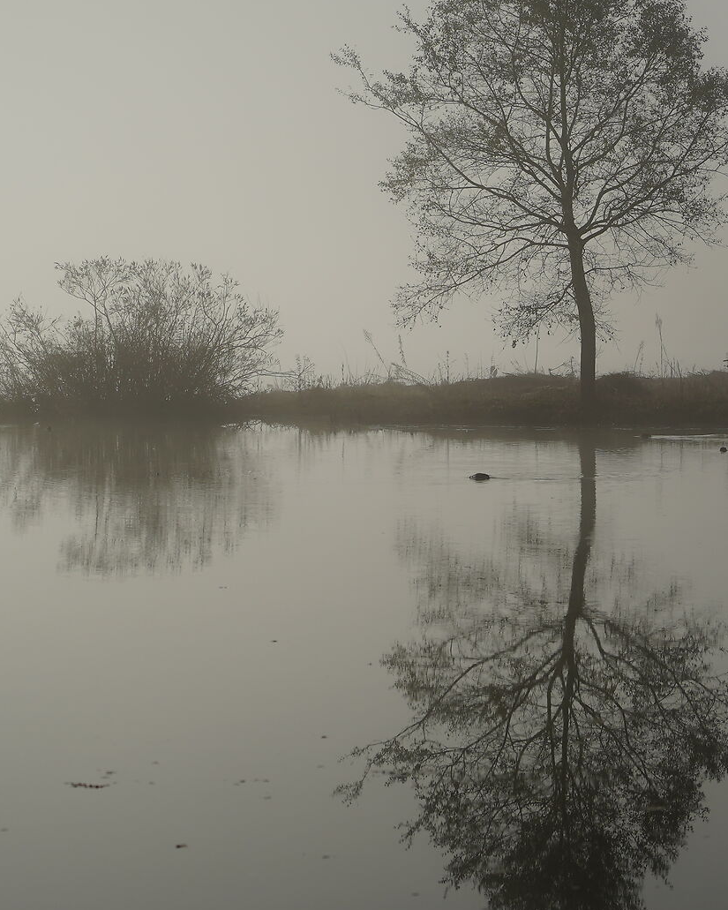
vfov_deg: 16.3
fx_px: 3178
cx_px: 619
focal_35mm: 118
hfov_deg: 13.0
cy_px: 421
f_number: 4
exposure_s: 1/4000
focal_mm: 54
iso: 100
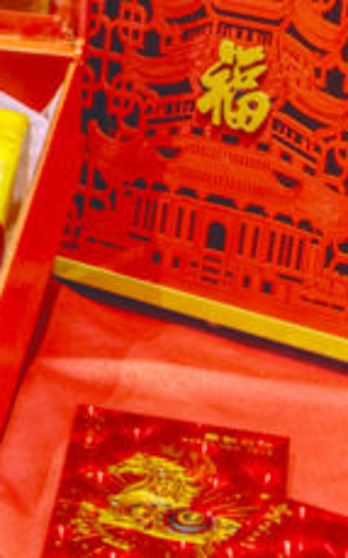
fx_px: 2035
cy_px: -7
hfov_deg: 8.6
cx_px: -582
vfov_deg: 15.3
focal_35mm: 134
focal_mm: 23.2
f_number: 8
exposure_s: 1.4
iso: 200
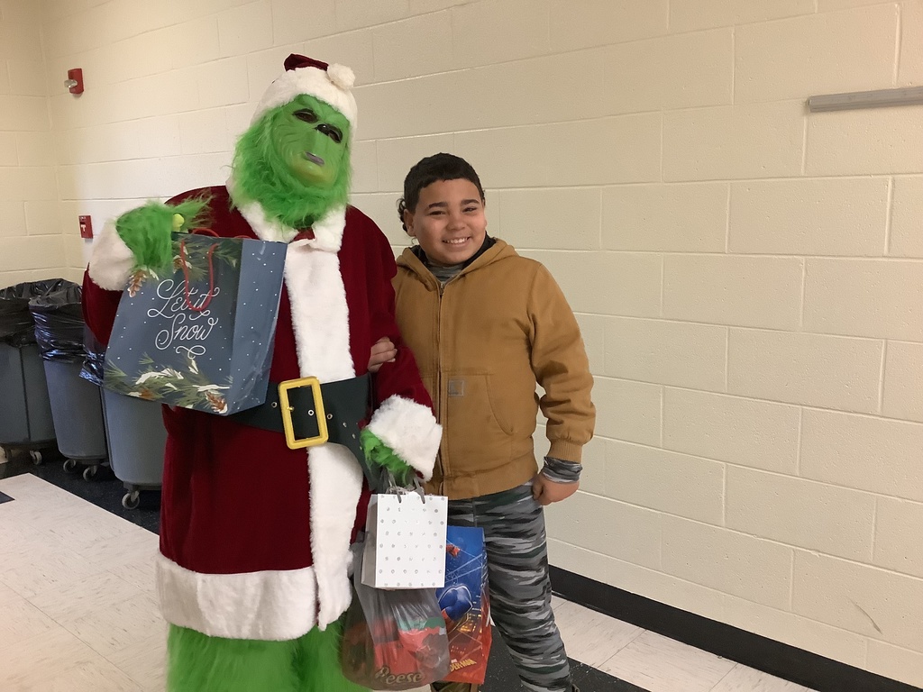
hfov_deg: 58.4
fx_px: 827
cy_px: 346
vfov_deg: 45.4
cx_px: 462
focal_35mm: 31
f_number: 2.4
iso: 320
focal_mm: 3.3
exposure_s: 1/50
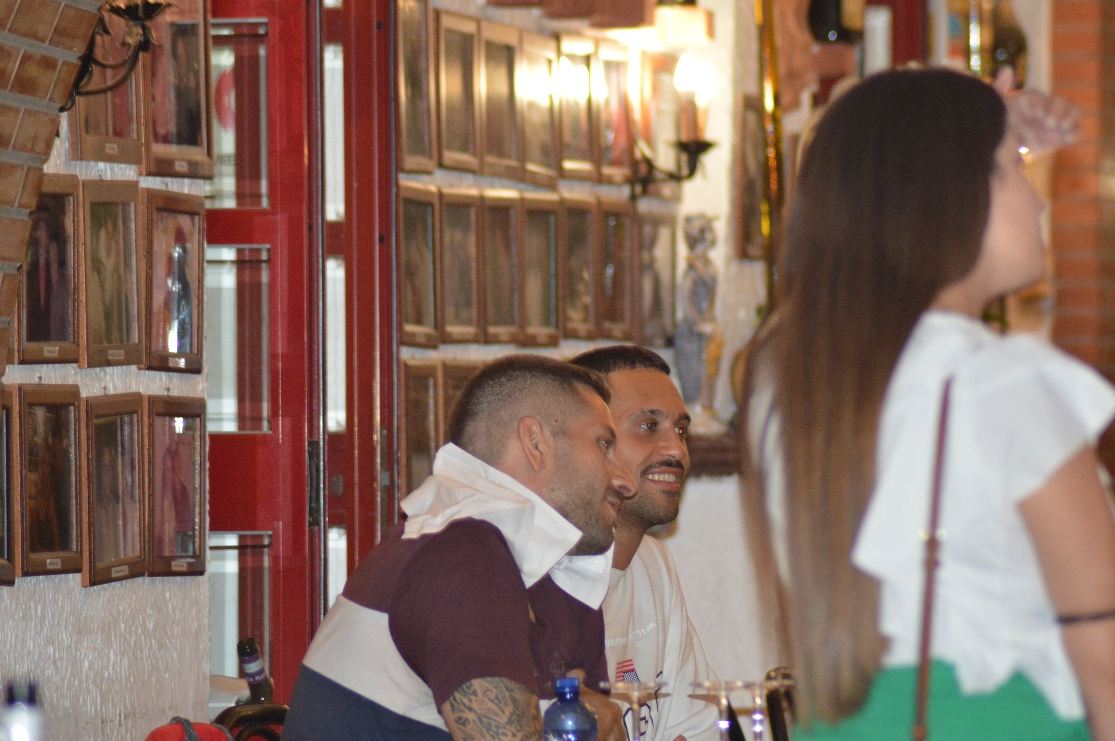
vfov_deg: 4.7
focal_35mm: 292
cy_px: 370
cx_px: 558
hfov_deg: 7.0
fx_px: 9051
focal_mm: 195
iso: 1400
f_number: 4.8
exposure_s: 1/60
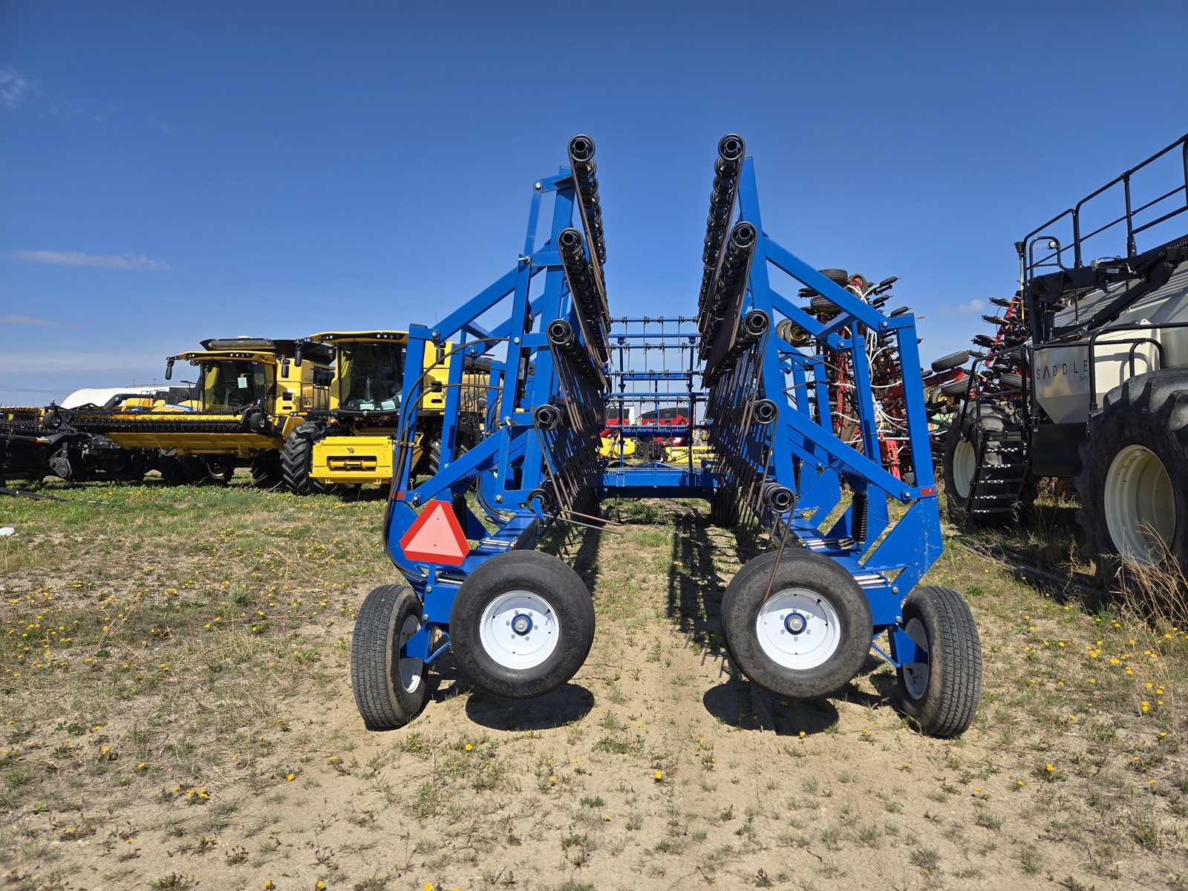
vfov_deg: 58.9
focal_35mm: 23
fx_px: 789
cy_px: 446
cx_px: 594
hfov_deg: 73.9
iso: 25
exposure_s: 1/2635
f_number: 1.8
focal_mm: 5.4
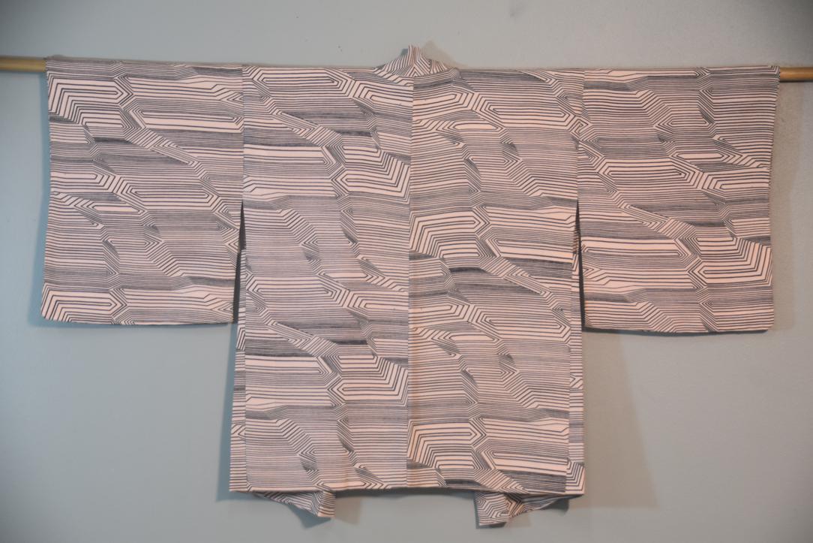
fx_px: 1287
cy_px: 272
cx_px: 406
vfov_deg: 23.8
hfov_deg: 35.0
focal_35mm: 57
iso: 500
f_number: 4.2
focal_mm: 38
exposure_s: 1/60
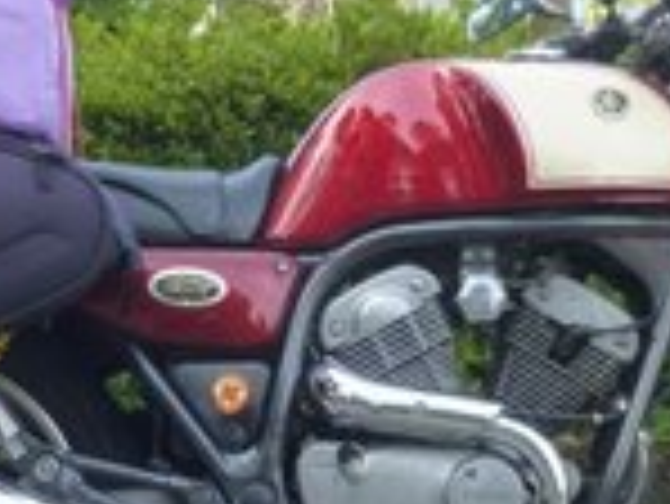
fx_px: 1298
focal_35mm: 67
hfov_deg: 28.9
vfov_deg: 21.9
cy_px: 297
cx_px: 333
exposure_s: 1/320
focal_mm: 4.5
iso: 160
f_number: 3.1
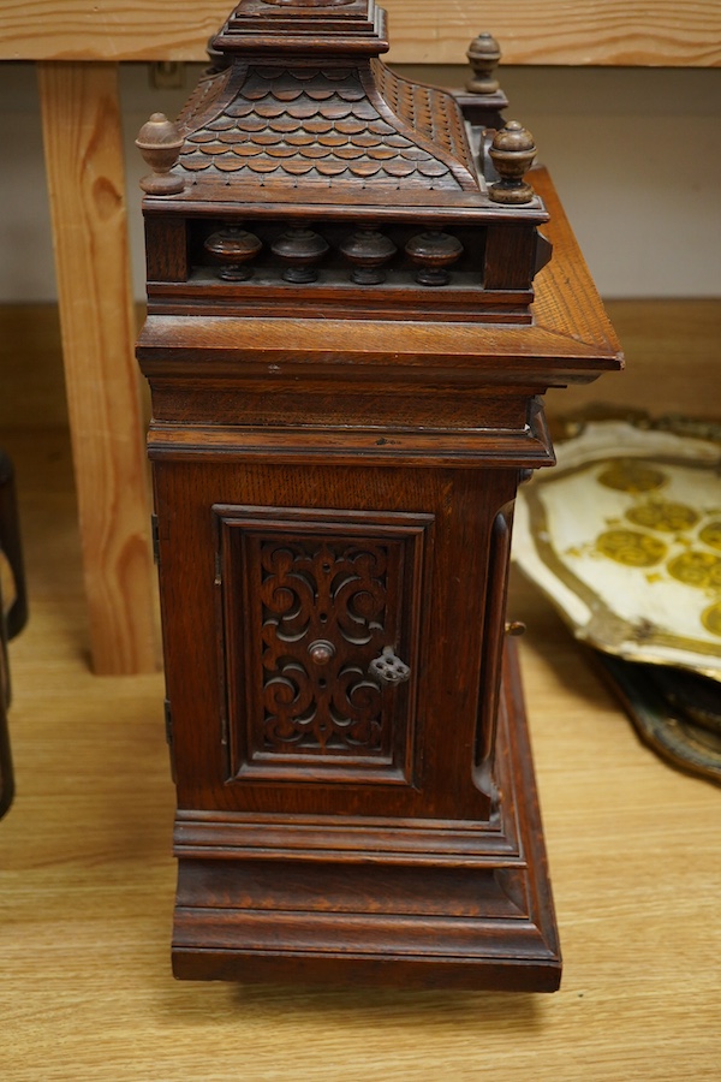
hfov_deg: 29.9
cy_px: 541
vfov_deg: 43.6
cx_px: 360
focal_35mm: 45
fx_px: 1352
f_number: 5.6
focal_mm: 30
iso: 1250
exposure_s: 1/125
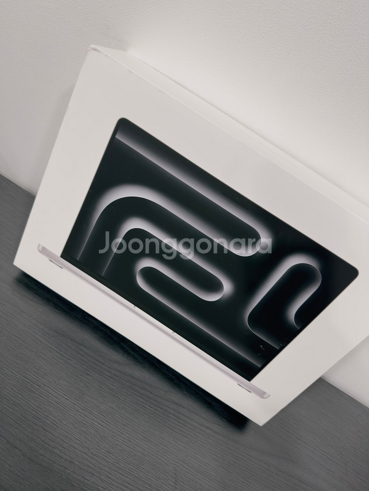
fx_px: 341
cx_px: 184
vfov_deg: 71.6
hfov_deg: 56.8
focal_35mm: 24
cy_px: 246
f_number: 1.78
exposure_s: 1/60
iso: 80
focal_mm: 6.76
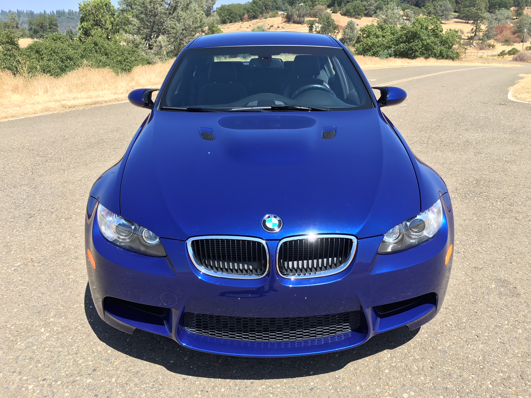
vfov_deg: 48.2
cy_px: 199
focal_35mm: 29
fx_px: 445
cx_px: 266
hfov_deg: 61.7
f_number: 2.2
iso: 25
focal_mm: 4.15
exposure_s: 1/739
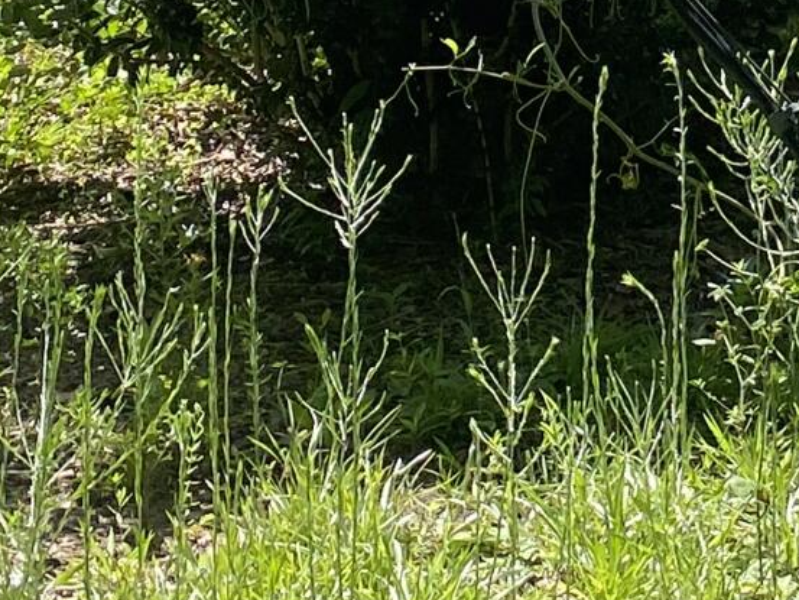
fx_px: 3255
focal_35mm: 141
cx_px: 1393
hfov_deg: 12.8
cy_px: -902
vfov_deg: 9.3
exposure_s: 1/2358
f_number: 1.8
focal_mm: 4.25
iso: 32
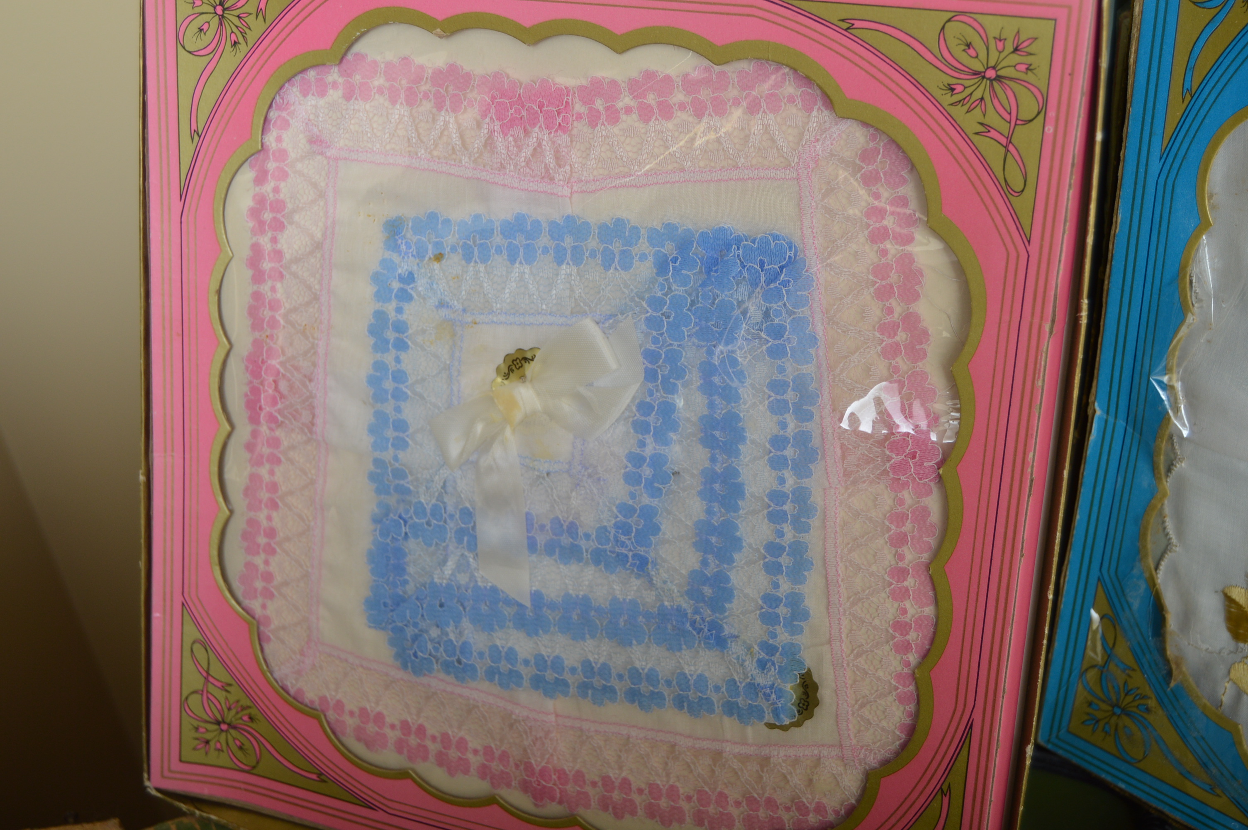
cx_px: 624
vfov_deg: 28.0
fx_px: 1663
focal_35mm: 48
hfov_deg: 41.1
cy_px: 415
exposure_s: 1/200
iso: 200
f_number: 4.5
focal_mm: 32
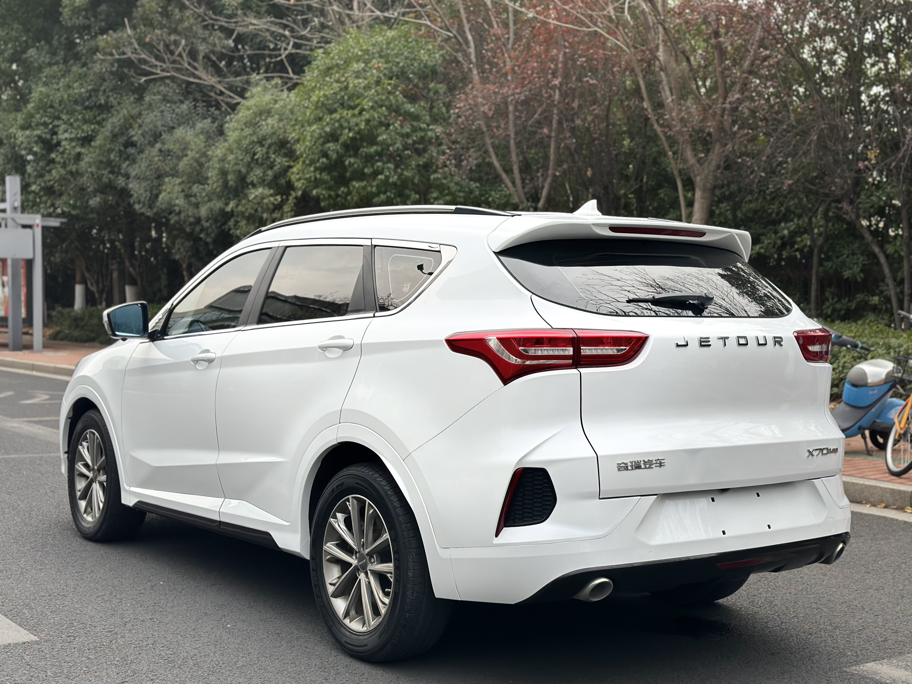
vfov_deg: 30.3
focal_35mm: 48
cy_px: 342
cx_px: 456
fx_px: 1265
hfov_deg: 39.7
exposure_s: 1/604
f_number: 1.78
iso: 80
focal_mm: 6.86
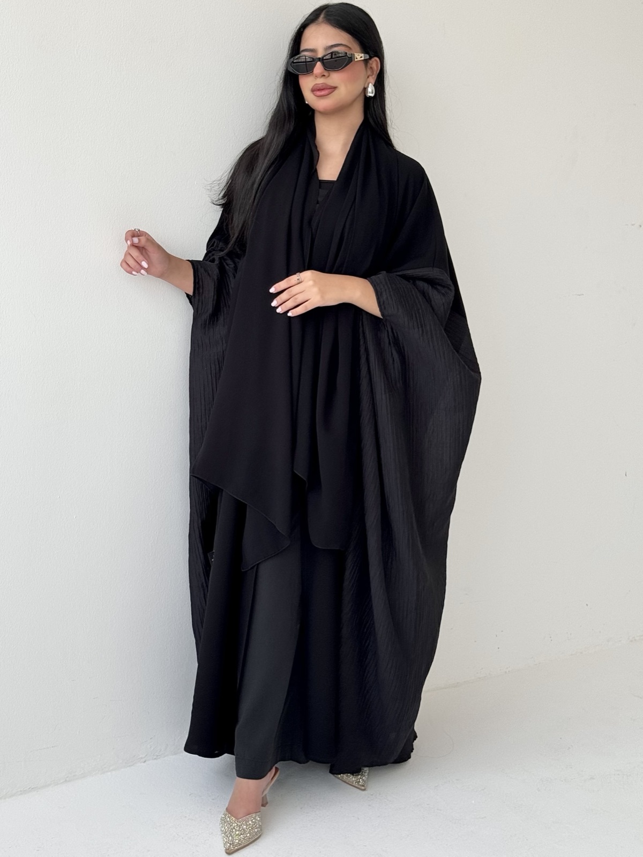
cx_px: 322
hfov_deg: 30.3
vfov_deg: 39.7
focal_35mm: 48
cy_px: 428
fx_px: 1189
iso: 50
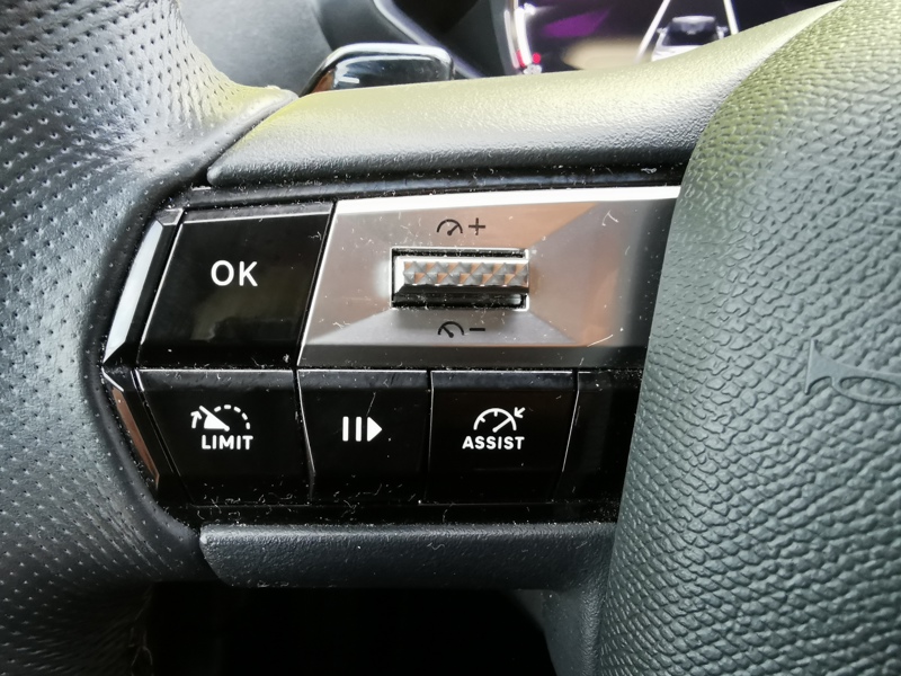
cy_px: 338
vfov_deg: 53.1
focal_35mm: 26
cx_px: 450
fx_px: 677
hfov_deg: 67.3
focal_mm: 2.26
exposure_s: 1/25
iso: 320
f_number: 2.2
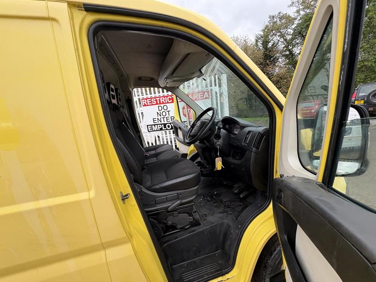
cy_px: 150
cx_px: 195
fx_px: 163
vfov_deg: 81.7
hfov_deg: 98.1
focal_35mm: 15
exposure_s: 1/109
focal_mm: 2.22
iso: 80
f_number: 2.2
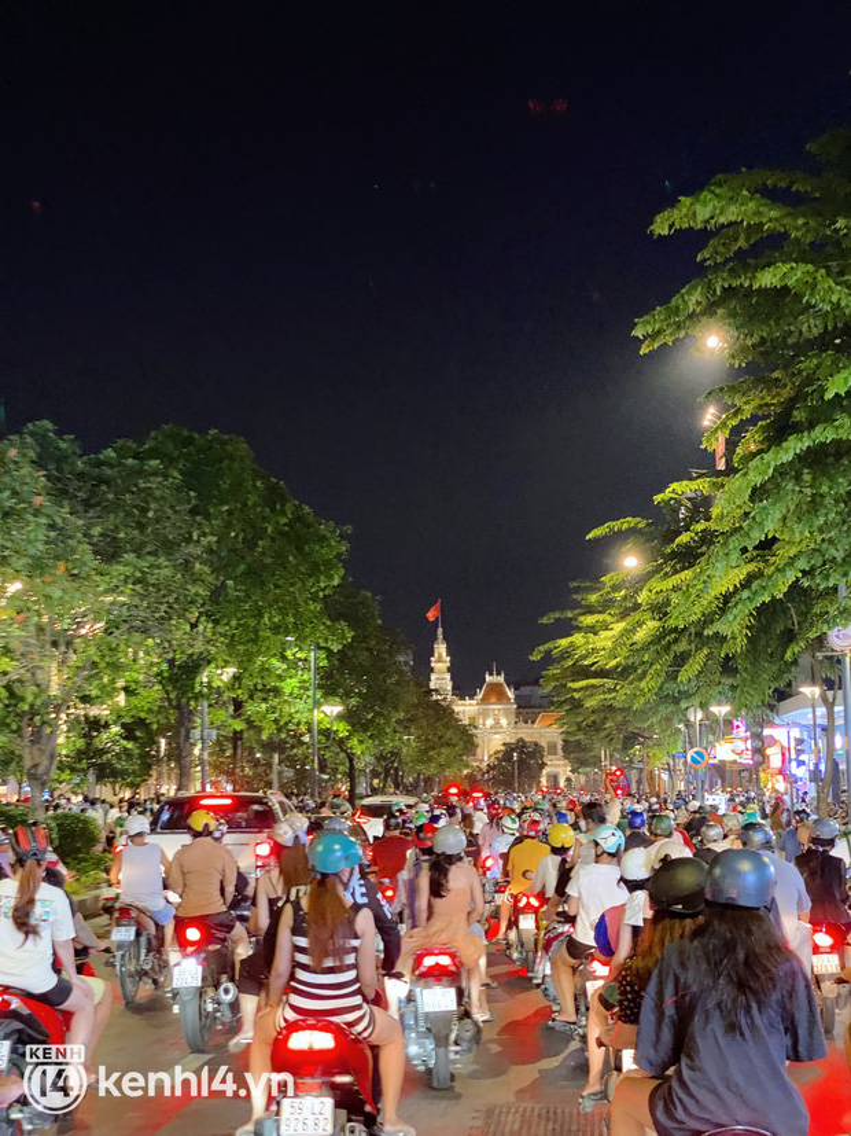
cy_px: 568
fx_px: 1705
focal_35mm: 52
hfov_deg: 28.0
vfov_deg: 36.8
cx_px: 426
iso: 640
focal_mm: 6
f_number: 2
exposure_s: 1/25
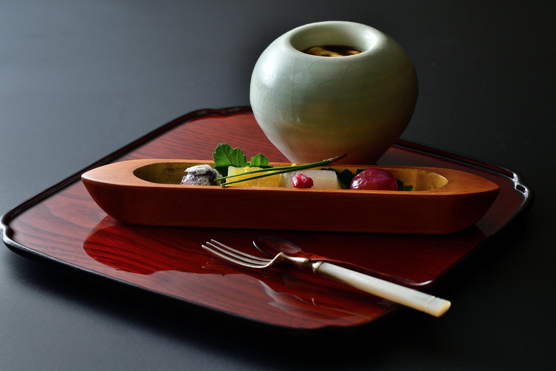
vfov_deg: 13.8
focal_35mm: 99
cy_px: 186
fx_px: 1529
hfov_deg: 20.6
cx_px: 278
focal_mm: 66
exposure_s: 1/200
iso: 100
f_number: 8
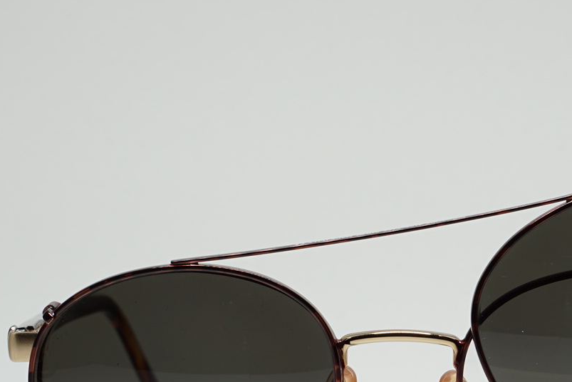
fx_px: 2400
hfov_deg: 13.6
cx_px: 419
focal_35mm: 151
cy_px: 359
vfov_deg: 9.1
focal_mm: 50
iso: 100
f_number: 11
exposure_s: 1/2
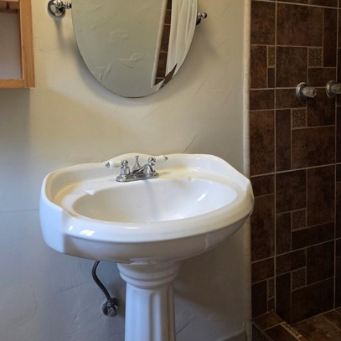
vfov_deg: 49.7
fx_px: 357
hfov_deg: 51.1
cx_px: 175
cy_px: 101
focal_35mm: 32
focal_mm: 6.25
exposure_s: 1/120
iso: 500
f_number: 1.7
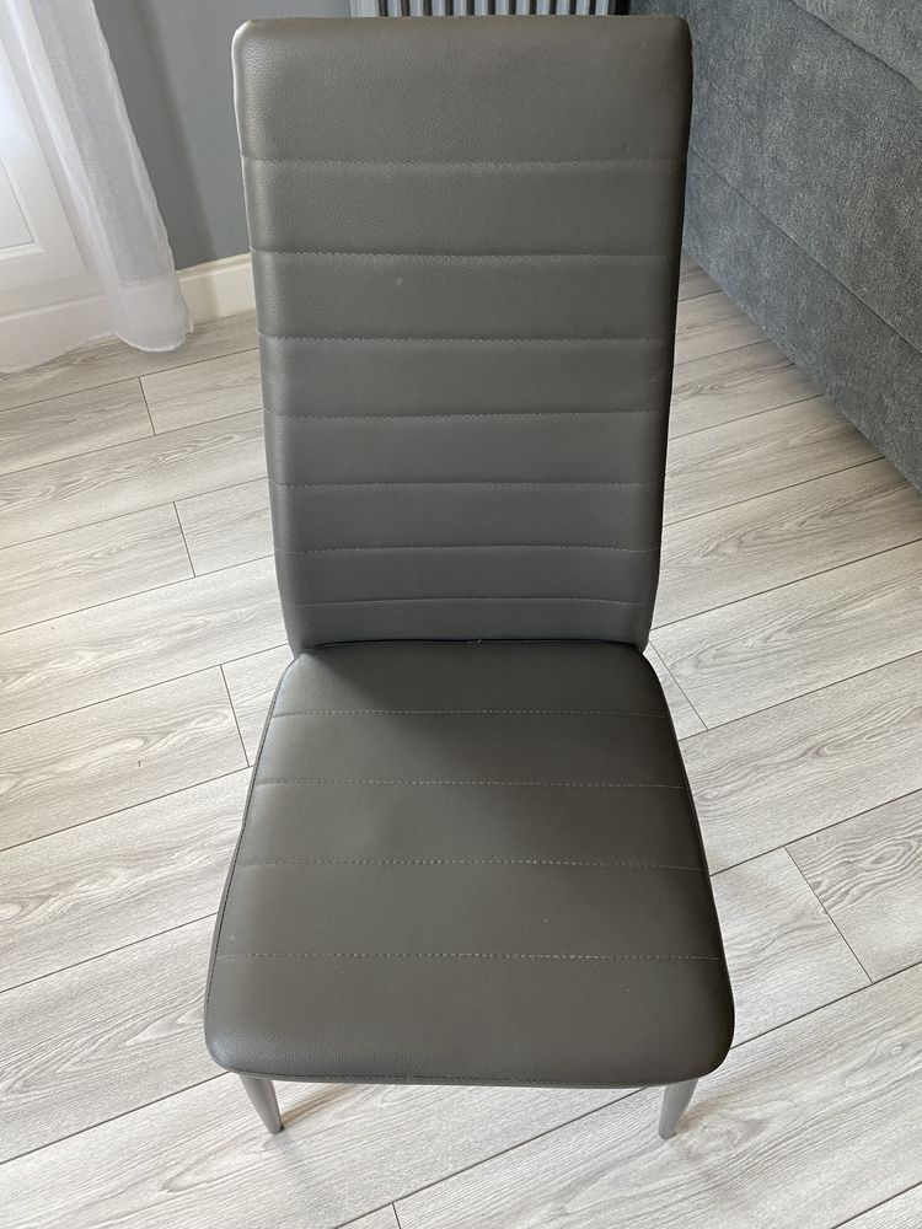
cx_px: 461
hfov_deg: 53.1
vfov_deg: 67.3
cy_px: 614
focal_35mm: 26
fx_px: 923
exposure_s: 1/50
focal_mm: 4.25
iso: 160
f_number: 1.8
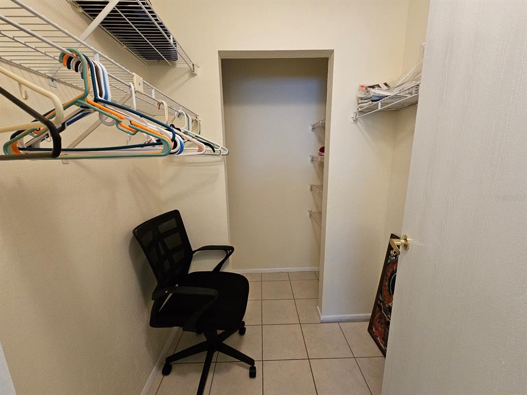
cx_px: 264
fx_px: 198
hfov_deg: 106.2
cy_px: 198
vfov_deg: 89.9
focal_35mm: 13
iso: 500
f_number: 2.2
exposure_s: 1/60.2
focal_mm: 2.2
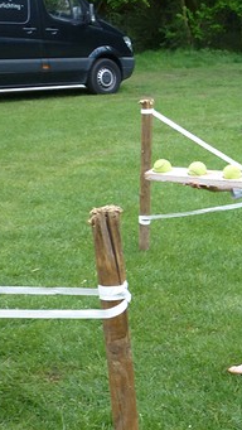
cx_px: 308
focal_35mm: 69
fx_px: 787
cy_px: 224
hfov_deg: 16.6
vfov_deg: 30.6
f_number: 3.4
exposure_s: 1/60
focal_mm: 4.8
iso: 200
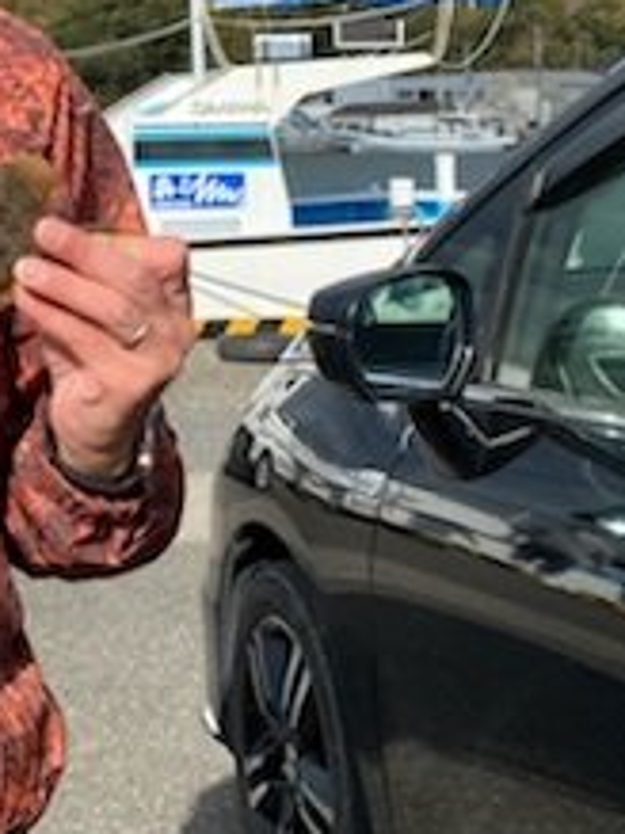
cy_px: 137
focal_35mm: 76
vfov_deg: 25.1
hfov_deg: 18.0
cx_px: -202
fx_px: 1831
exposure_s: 1/2817
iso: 32
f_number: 1.8
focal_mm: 4.25
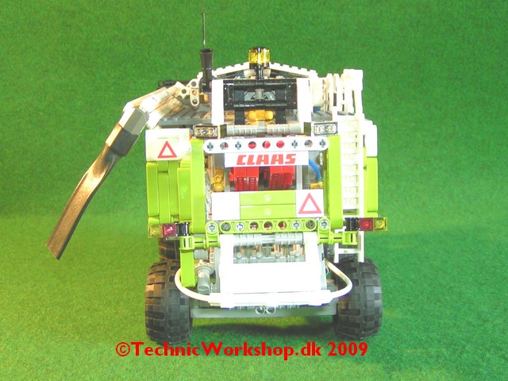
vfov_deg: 37.7
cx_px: 254
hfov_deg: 49.0
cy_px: 190
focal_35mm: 38
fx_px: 558
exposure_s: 1/40
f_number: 2.8
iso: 160
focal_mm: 5.8
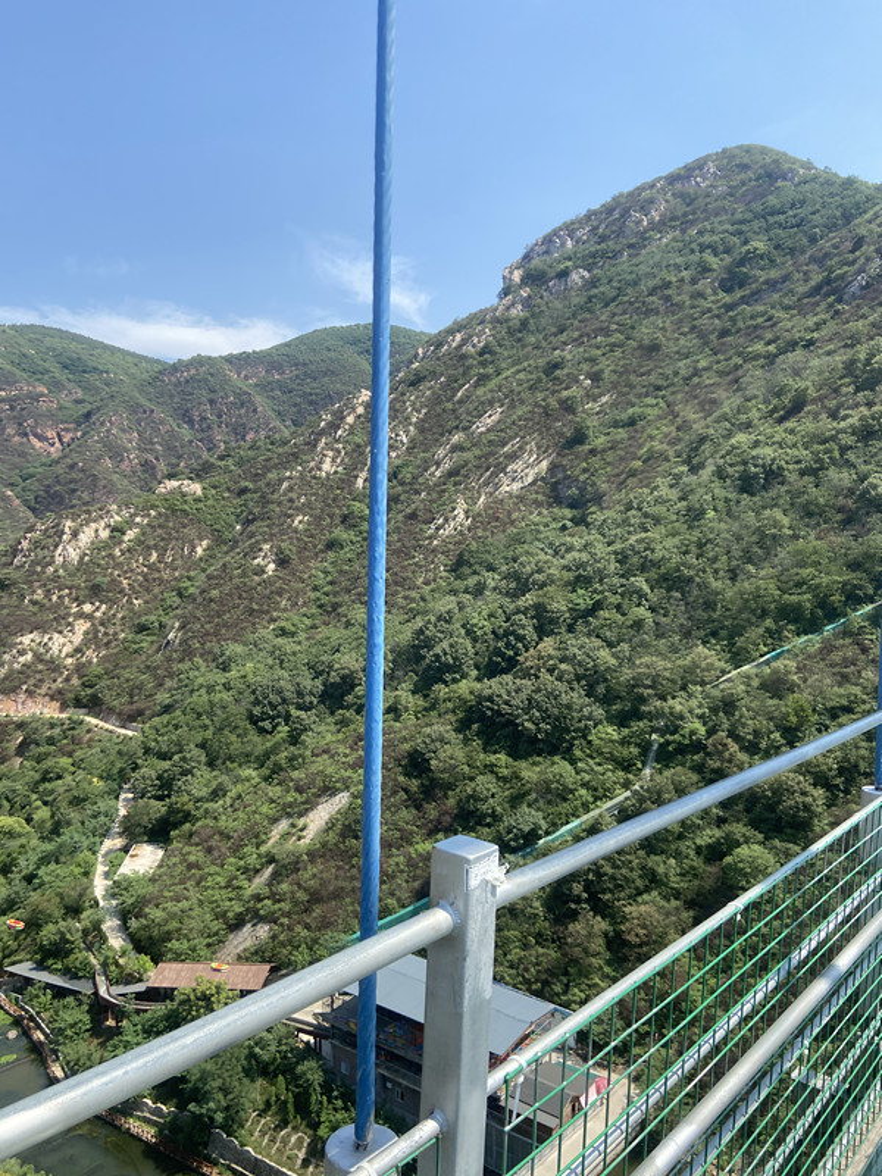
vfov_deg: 67.3
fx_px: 883
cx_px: 441
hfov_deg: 53.1
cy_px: 588
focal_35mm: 26
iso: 32
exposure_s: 1/1484
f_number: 1.8
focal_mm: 4.25
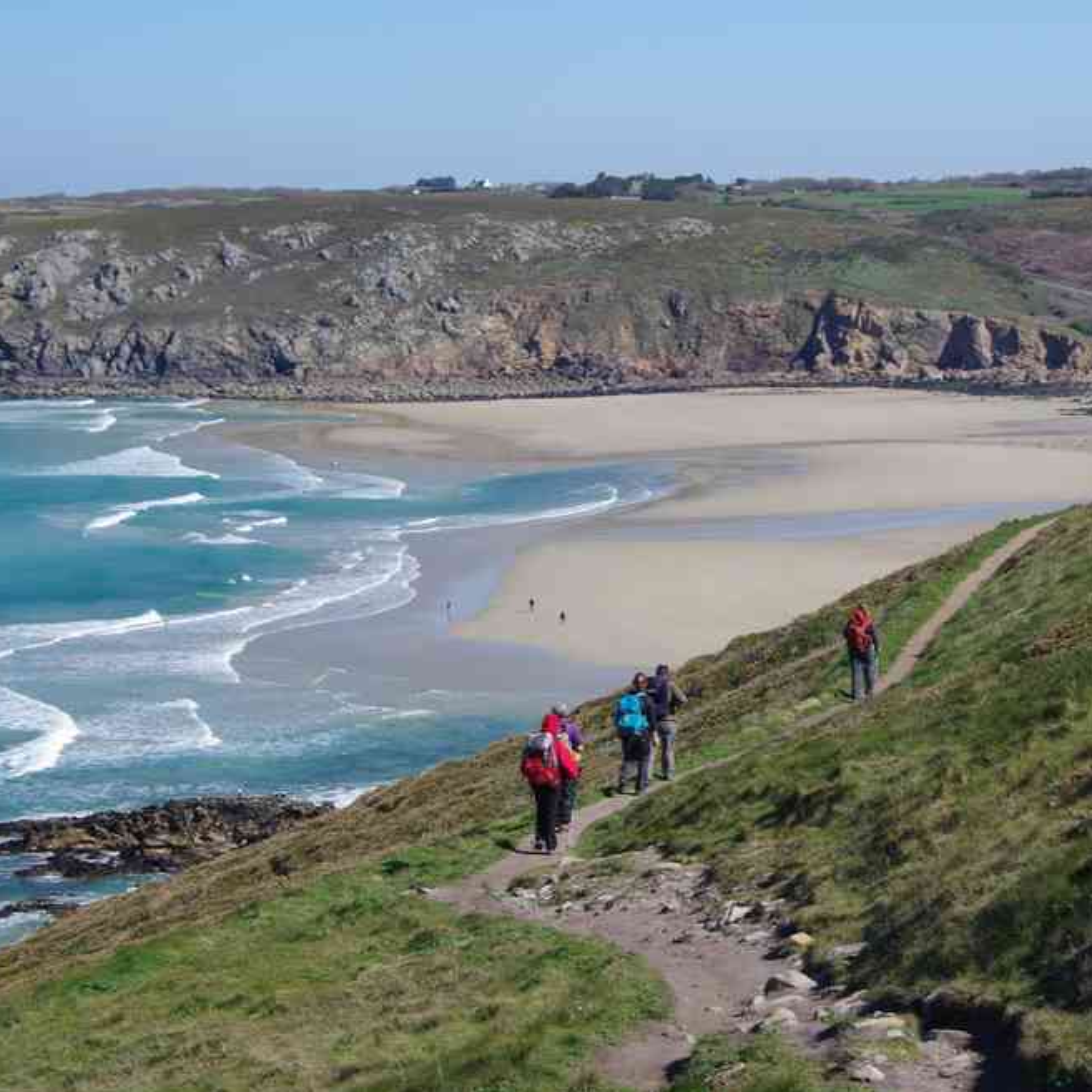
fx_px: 3319
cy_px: 550
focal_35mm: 93
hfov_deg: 18.7
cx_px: 654
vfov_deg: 18.7
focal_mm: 47.5
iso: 200
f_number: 11
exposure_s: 1/100
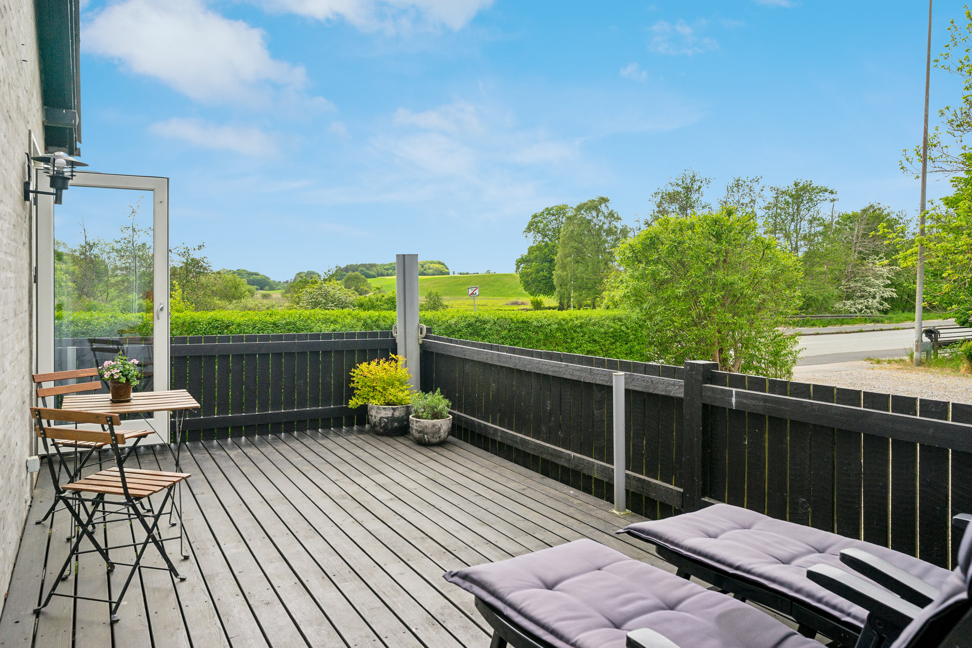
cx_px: 486
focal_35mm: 24
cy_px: 324
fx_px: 648
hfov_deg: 73.7
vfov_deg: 53.1
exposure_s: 1/800
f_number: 7.1
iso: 500
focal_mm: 24
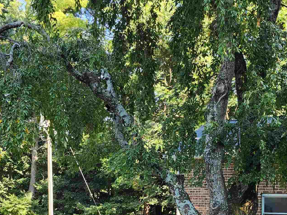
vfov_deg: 25.0
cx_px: 162
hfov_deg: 34.3
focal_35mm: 56
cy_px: 207
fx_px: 464
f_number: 1.8
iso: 40
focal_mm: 5.54
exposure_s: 1/180
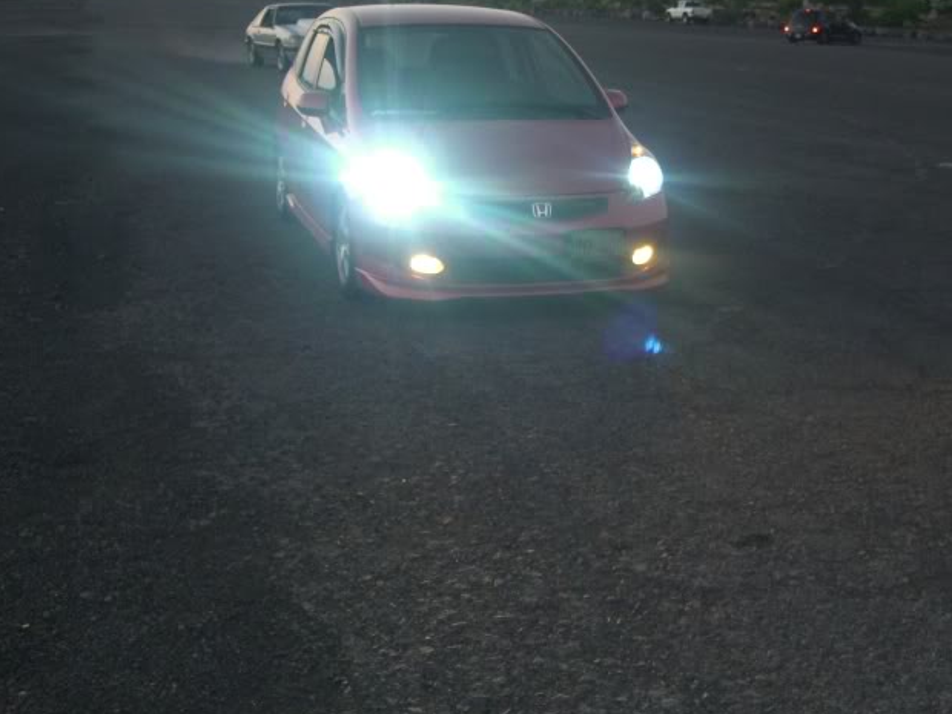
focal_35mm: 49
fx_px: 1348
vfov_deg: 29.6
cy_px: 273
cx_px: 534
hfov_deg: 38.8
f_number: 2.8
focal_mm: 7.9
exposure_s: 1/80
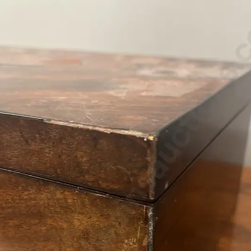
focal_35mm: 41
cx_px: 143
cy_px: 188
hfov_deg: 40.8
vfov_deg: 39.8
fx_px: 336
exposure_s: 1/50
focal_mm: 6.86
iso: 400
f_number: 1.78
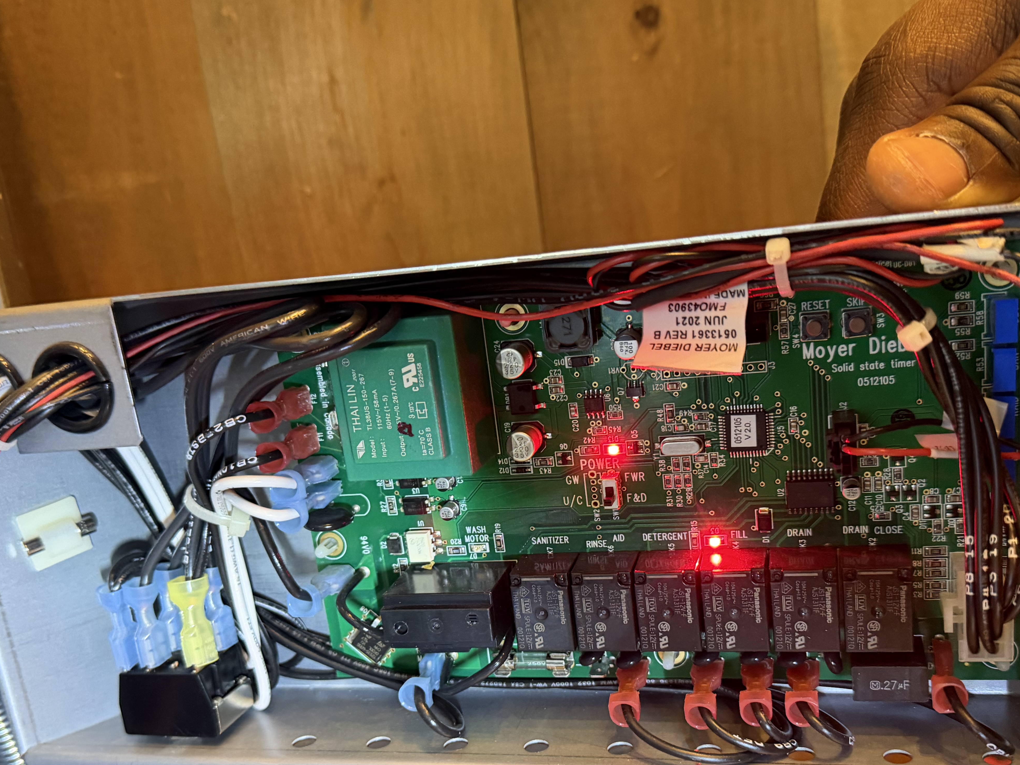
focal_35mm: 35
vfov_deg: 40.3
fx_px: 1031
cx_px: 521
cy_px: 499
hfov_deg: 52.6
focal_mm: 6.76
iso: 640
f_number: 1.78
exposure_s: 1/60
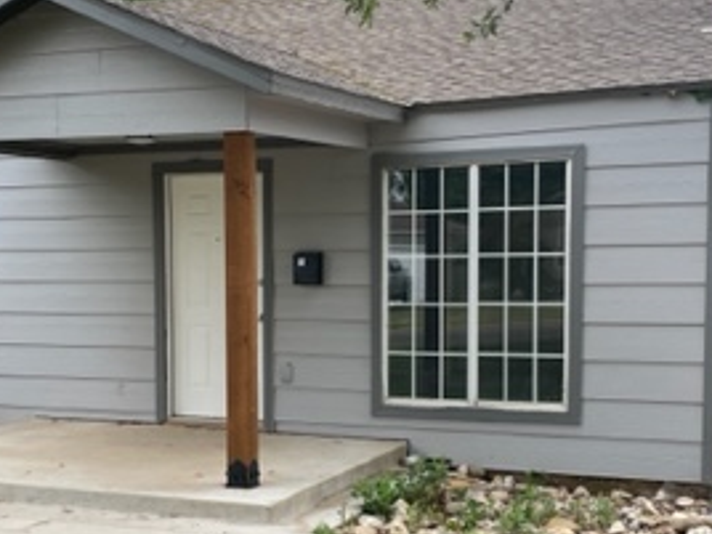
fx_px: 1275
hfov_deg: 31.1
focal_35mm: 62
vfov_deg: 23.5
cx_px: 279
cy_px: 372
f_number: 1.6
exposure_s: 1/658
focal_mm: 4.2
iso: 32
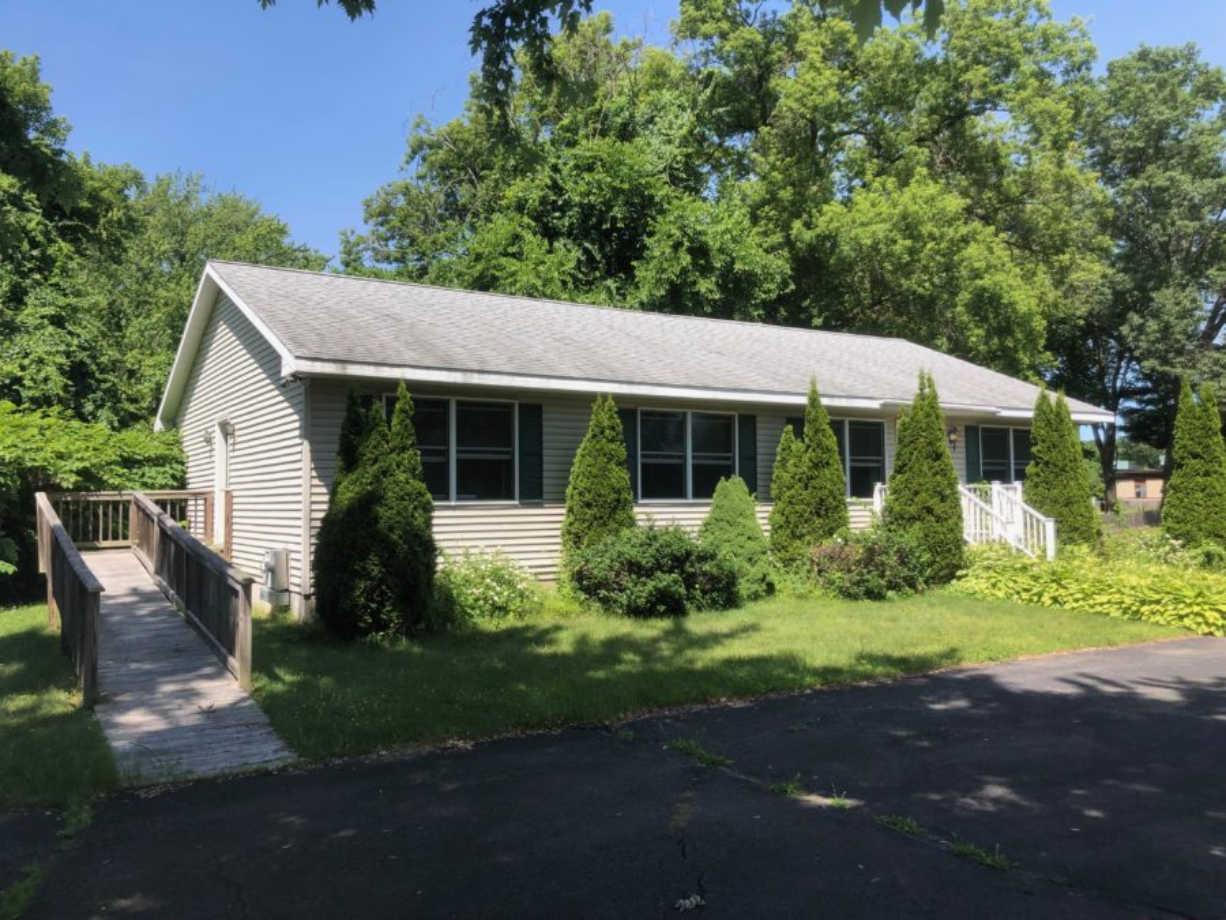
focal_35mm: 28
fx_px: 992
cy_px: 460
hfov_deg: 63.4
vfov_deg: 49.7
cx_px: 613
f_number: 1.8
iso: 20
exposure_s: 1/1080
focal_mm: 3.99
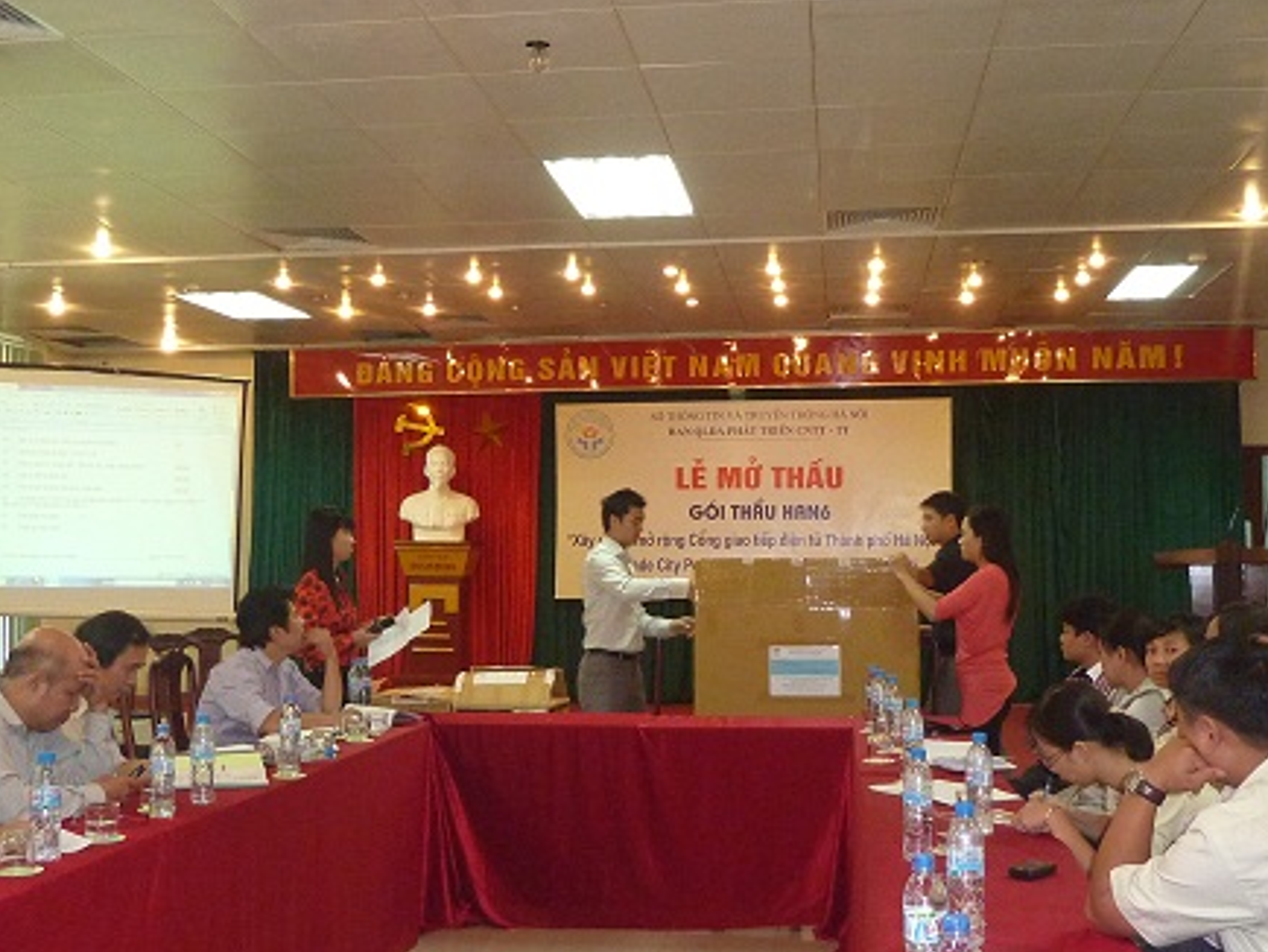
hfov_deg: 44.8
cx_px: 605
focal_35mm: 42
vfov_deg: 34.4
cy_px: 502
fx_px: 1539
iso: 400
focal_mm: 4.4
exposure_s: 1/30
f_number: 3.3
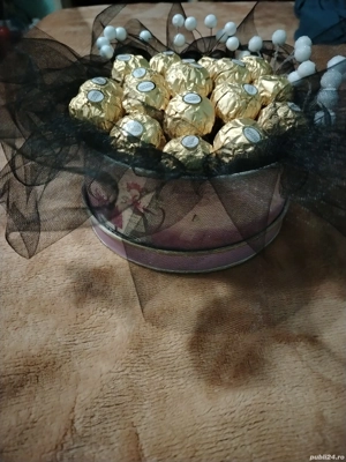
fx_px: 320
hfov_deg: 56.8
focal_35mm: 24
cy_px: 231
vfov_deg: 71.6
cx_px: 173
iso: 7232
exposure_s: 1/14.3
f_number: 1.75
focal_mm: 5.25
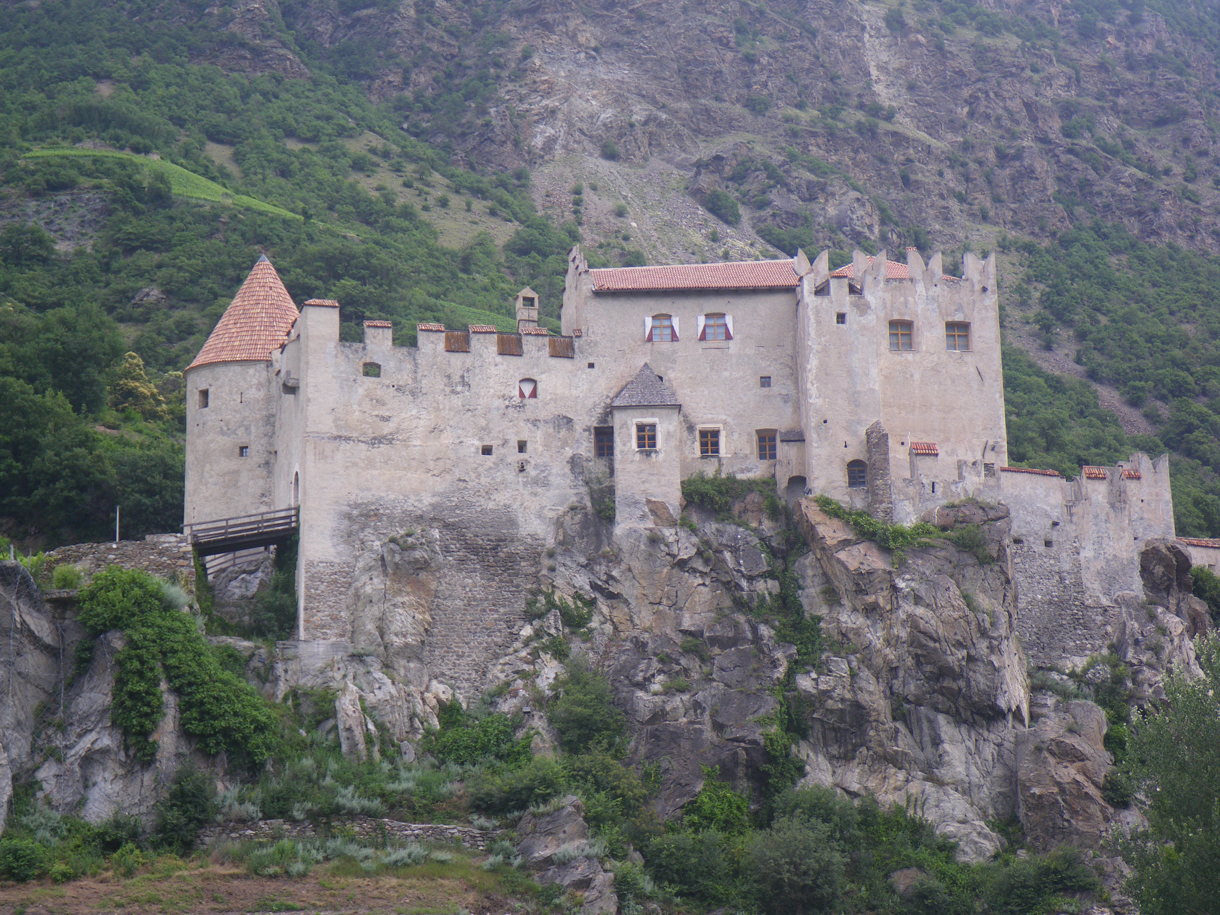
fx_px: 2185
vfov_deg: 23.7
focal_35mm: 62
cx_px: 610
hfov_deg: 31.2
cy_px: 458
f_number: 4.6
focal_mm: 11.1
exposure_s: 1/125
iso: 50
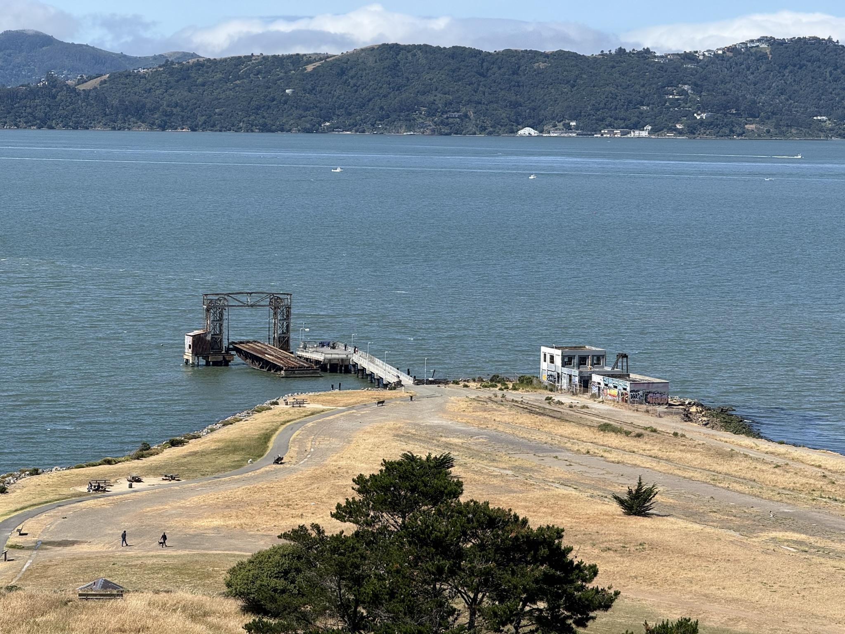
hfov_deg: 16.4
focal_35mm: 120
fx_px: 2929
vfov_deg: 12.3
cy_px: 317
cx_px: 422
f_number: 2.8
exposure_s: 1/1451
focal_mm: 15.66
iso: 50
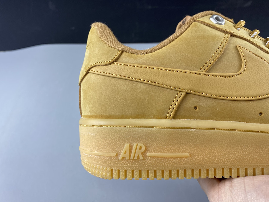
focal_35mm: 29
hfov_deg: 61.6
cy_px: 101
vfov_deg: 48.2
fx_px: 225
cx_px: 128
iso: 80
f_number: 1.8
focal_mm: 4.25
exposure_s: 1/100
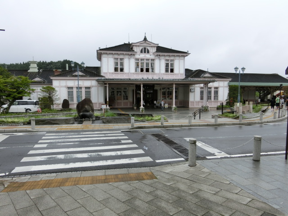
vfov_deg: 54.9
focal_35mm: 25
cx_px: 144
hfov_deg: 69.4
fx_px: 208
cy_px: 108
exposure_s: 1/250
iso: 80
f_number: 3.5
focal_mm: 4.5
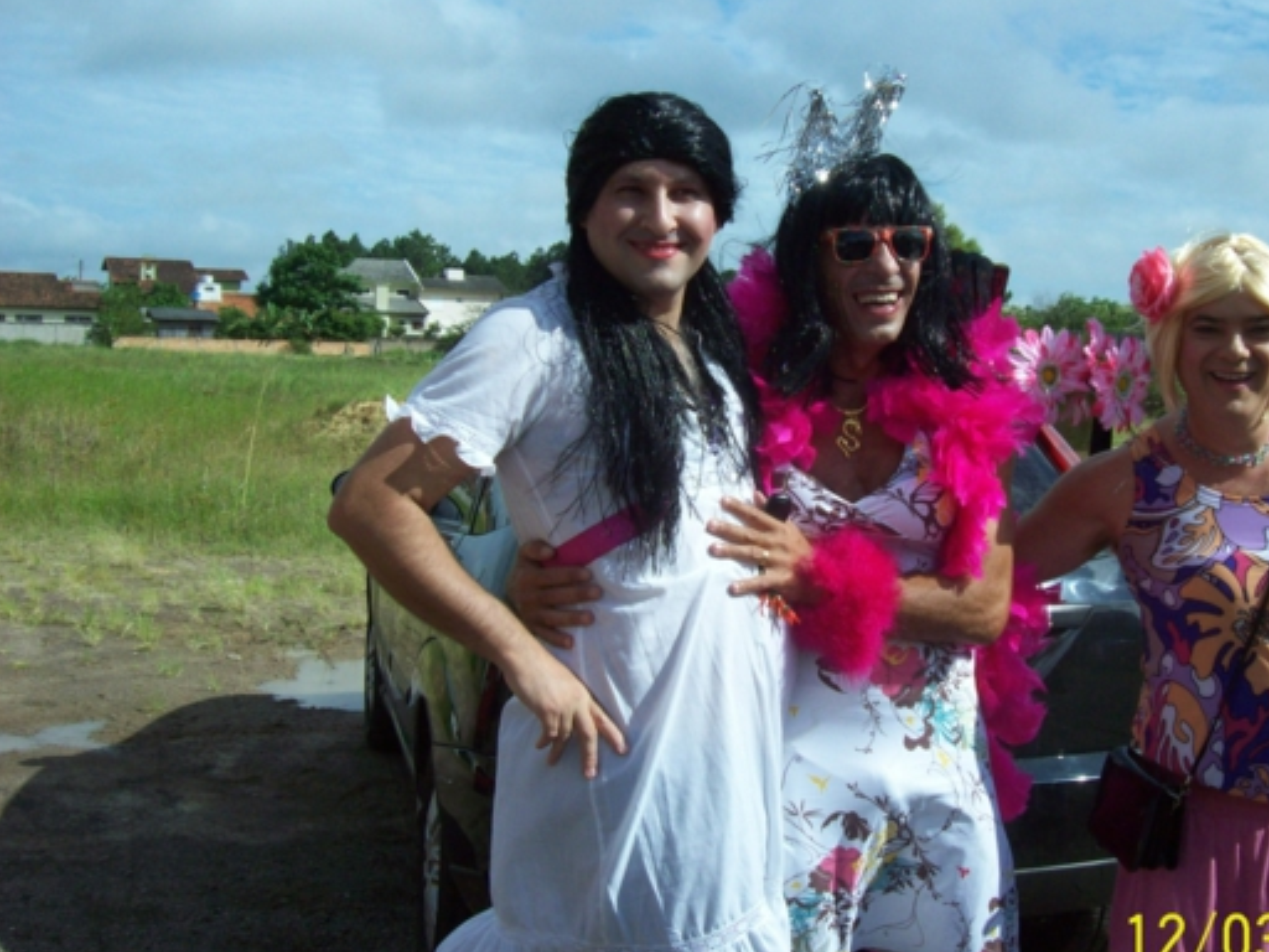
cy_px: 461
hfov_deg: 41.9
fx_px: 1650
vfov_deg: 32.2
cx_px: 768
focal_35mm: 45
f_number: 4.8
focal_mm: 6
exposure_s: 1/981
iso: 80
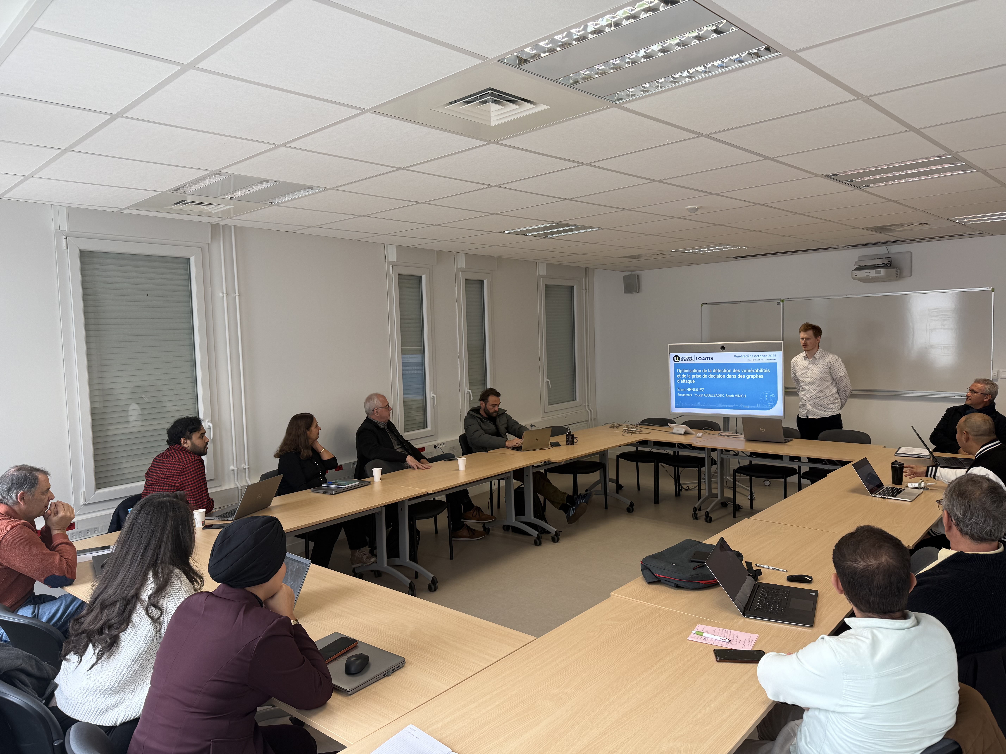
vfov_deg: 56.8
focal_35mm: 24
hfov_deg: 71.6
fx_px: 697
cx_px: 503
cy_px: 377
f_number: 1.78
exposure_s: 1/120
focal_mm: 6.76
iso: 80
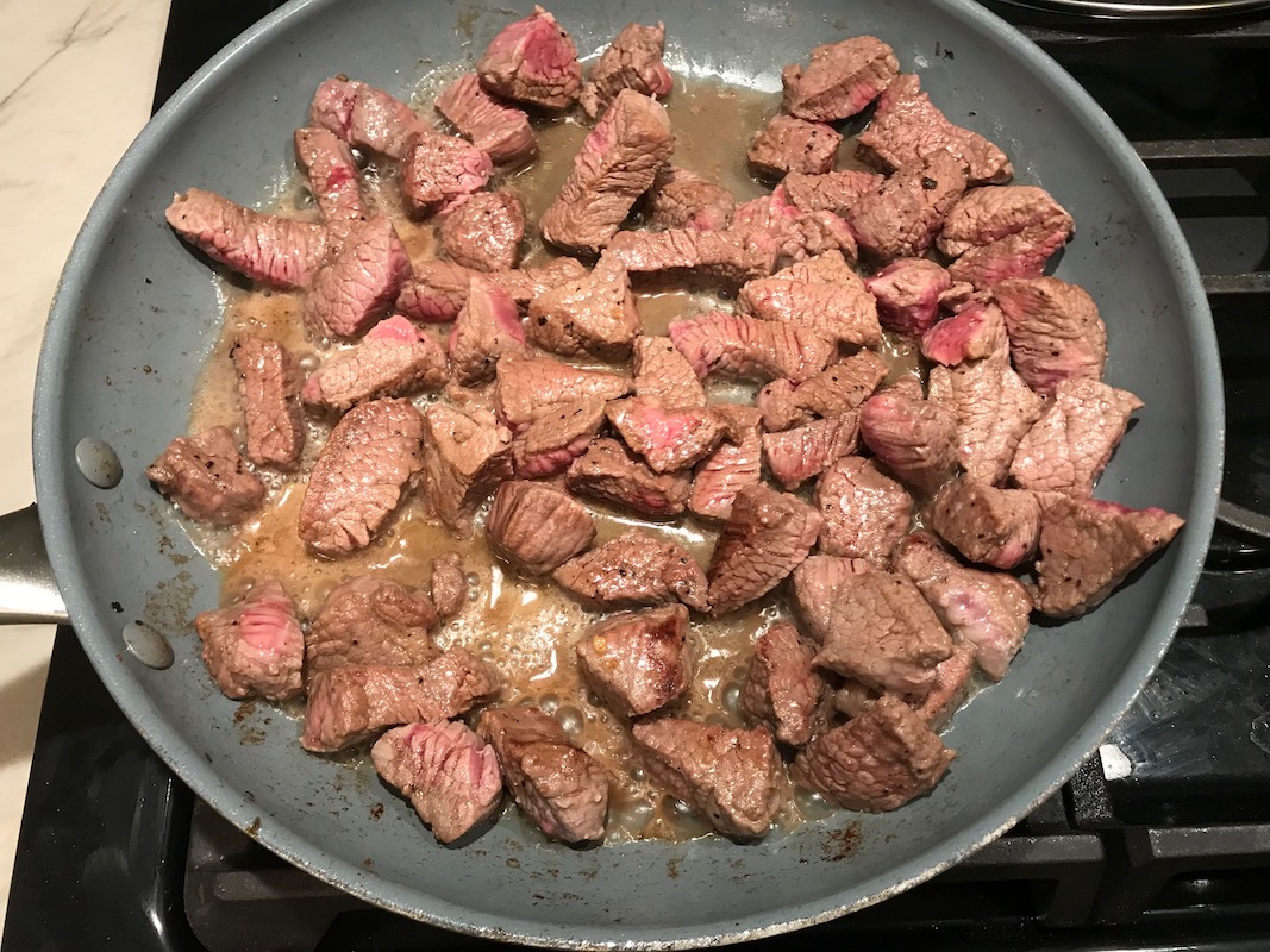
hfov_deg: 63.4
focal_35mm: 28
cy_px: 476
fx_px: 1027
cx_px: 635
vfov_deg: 49.7
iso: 40
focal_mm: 3.99
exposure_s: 1/20
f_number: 1.8
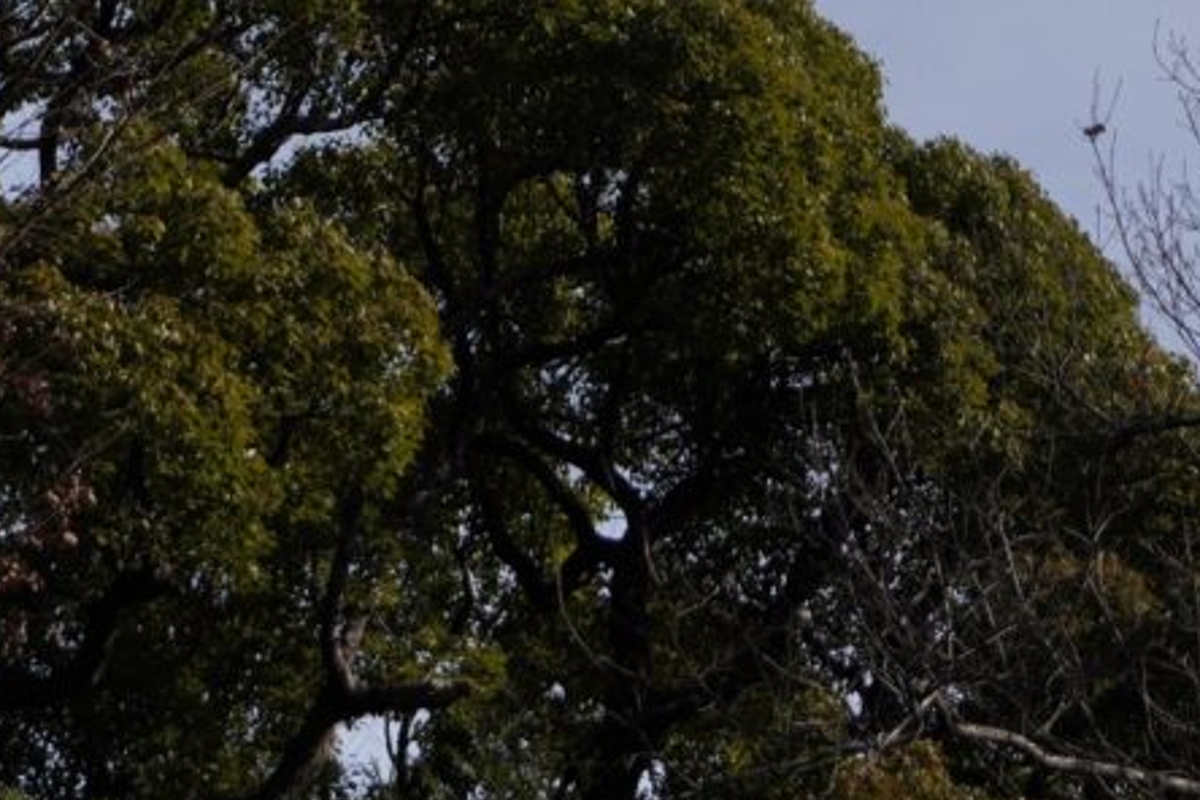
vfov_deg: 8.3
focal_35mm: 166
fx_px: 5533
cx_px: 481
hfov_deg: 12.4
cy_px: 401
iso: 200
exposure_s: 1/2500
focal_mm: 48
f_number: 5.6
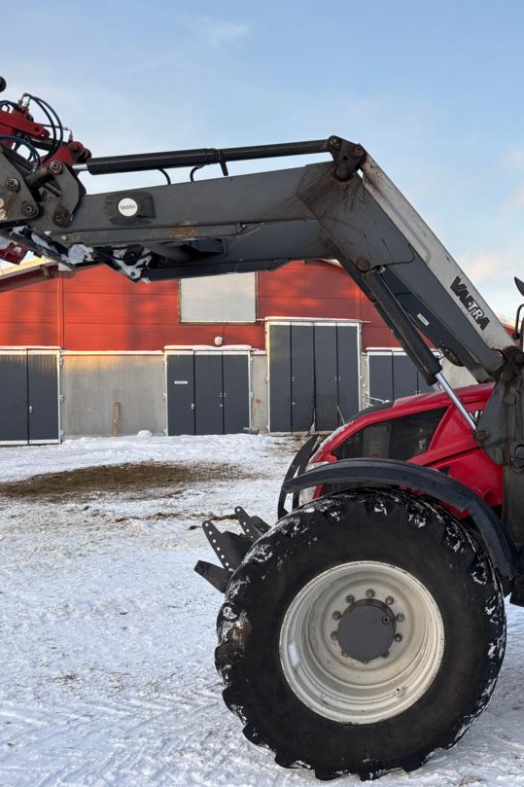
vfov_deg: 51.9
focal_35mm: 37
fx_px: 808
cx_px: 535
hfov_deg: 32.7
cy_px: 393
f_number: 1.6
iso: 50
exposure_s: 1/550
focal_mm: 5.96
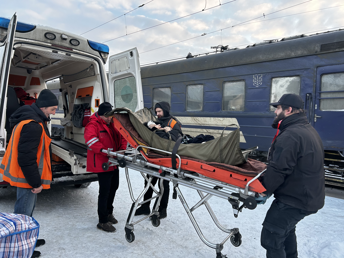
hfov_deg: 67.3
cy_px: 129
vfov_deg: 53.1
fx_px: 258
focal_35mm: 26
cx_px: 172
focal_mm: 5.7
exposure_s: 1/127
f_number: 1.5
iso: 40
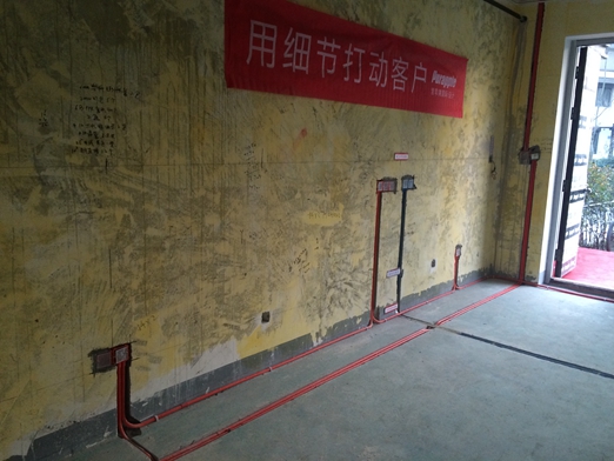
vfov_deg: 48.3
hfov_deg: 61.6
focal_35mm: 29
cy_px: 230
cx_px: 307
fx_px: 515
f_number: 2.2
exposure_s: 1/30
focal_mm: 4.15
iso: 160
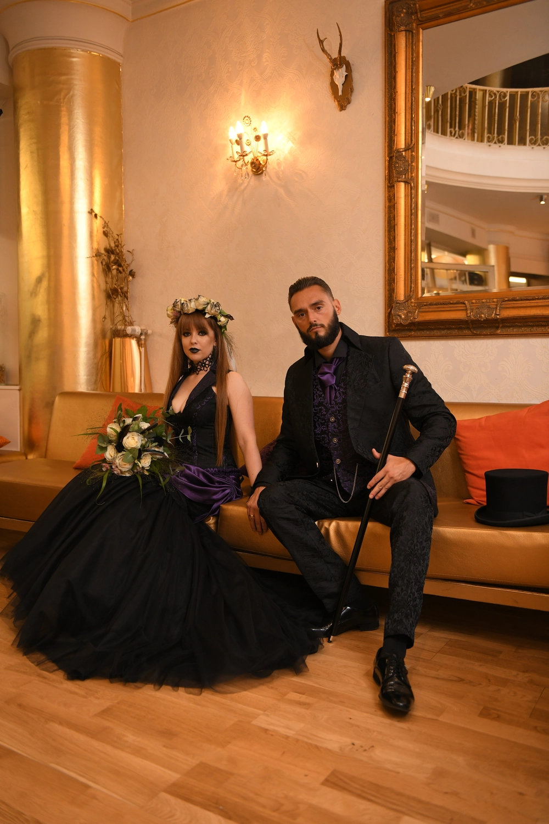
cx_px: 274
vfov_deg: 60.3
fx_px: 709
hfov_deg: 42.3
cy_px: 412
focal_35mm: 31
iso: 1000
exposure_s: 1/250
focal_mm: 31
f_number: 2.8
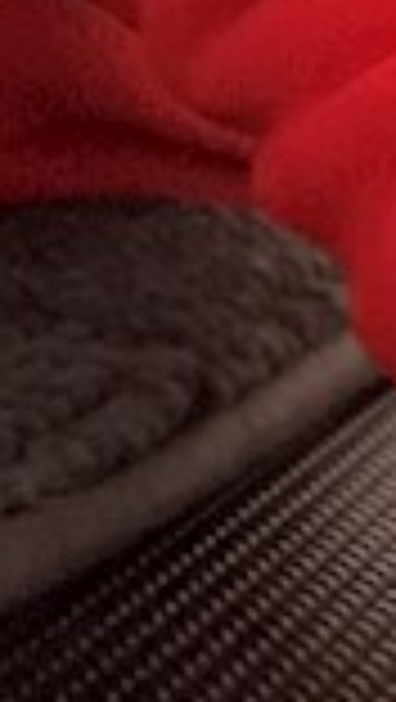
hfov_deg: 7.7
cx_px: -716
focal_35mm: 140
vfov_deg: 13.0
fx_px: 2608
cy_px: -758
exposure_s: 1/25
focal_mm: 2.71
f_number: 2.2
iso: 640
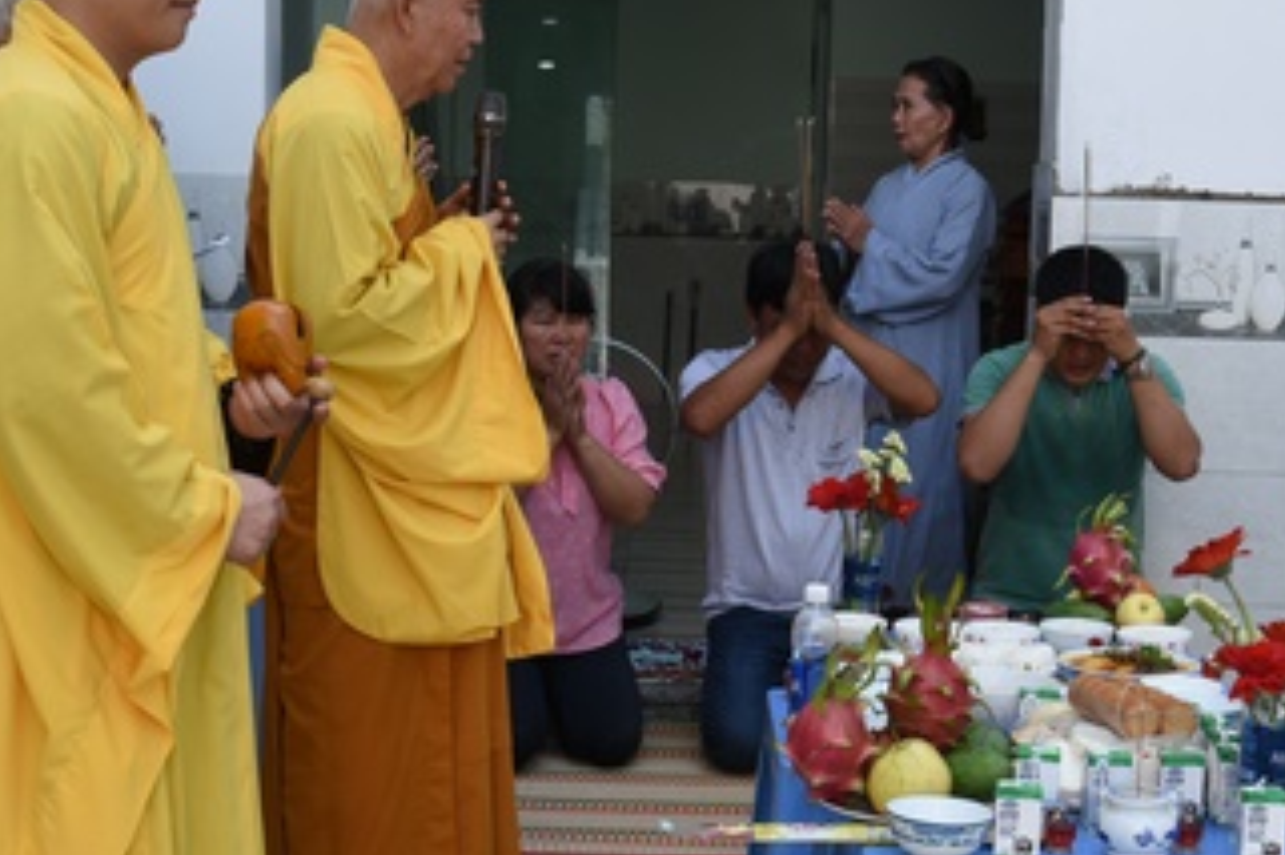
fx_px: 2176
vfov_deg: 22.2
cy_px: 514
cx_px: 655
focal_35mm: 61
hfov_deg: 32.9
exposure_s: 1/100
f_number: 9
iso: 250
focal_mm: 30
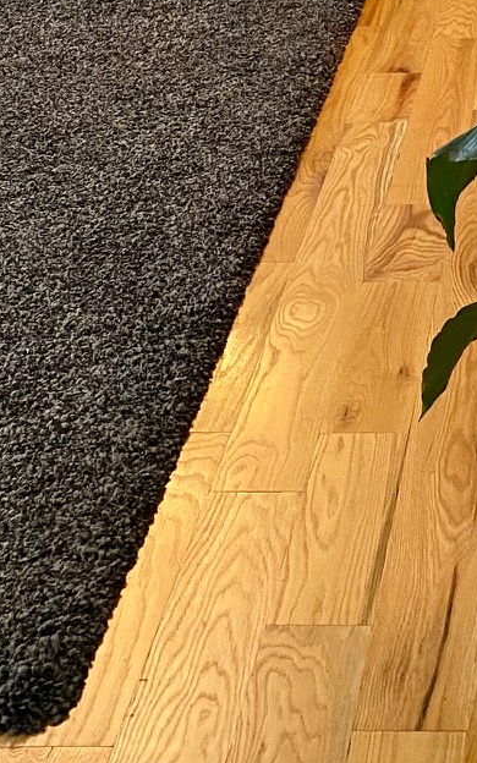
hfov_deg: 14.2
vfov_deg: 20.4
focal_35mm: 89
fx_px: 1851
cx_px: 585
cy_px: -341
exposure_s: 1/60
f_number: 1.8
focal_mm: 4.25
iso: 250
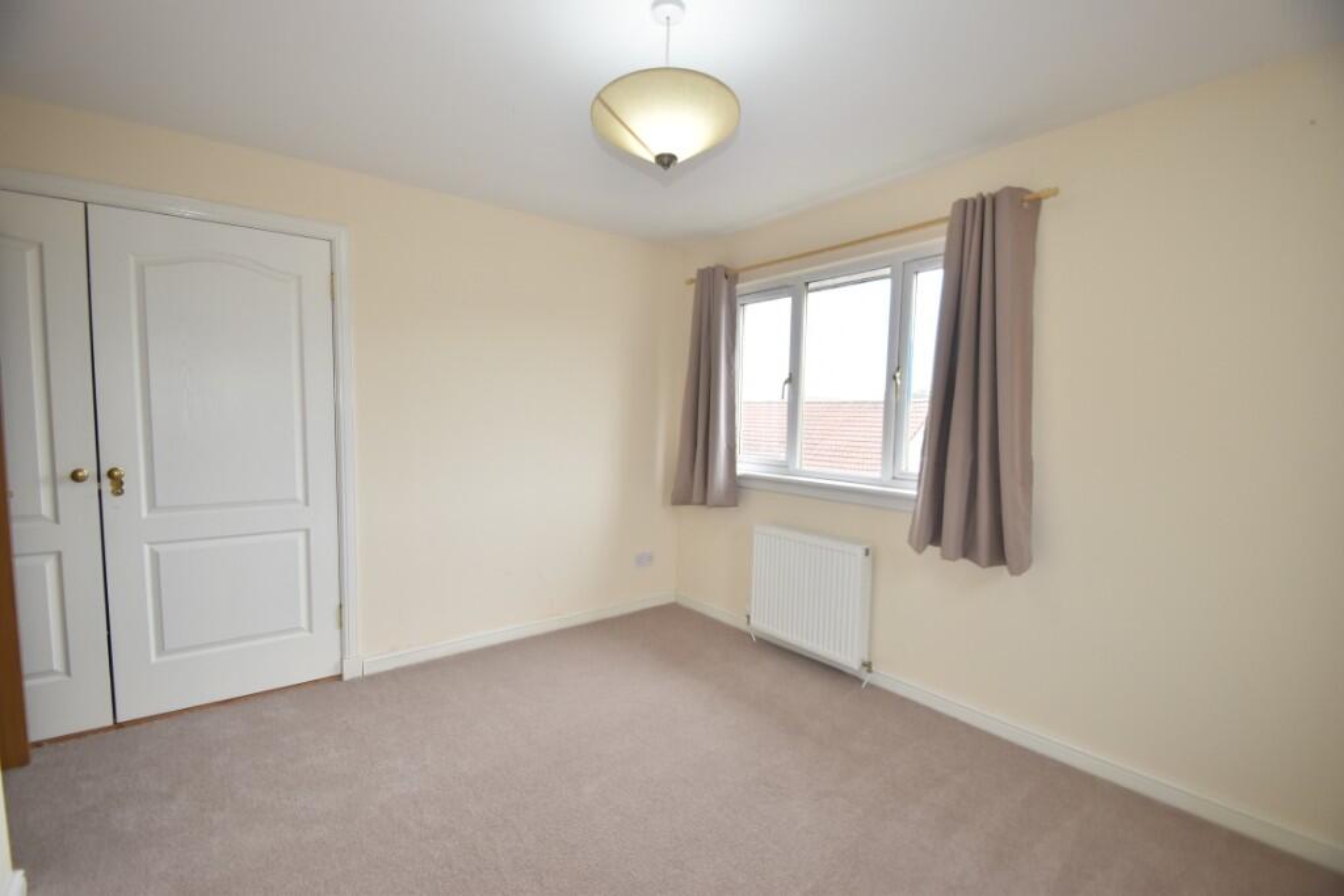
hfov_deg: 100.4
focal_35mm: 15
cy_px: 448
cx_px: 672
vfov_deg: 77.3
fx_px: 560
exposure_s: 1/60
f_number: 4.5
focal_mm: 10
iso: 360
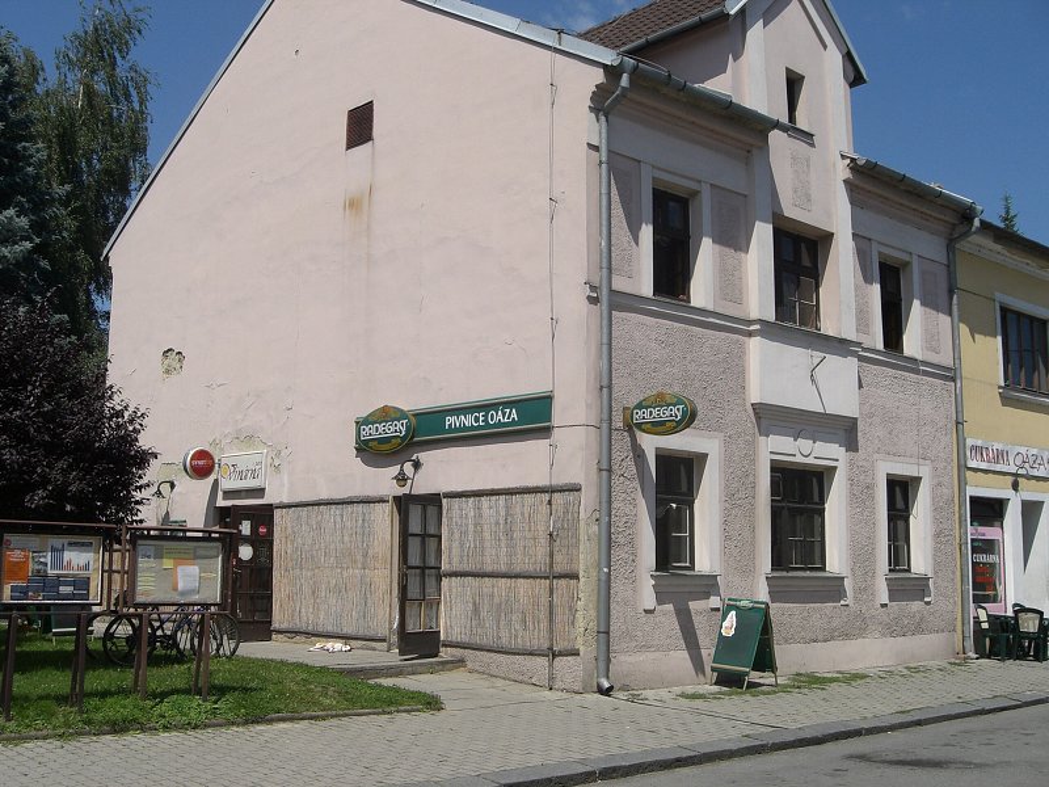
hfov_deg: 49.0
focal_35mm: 38
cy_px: 394
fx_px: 1152
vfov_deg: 37.7
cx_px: 524
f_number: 4.4
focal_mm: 6.3
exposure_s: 1/1250
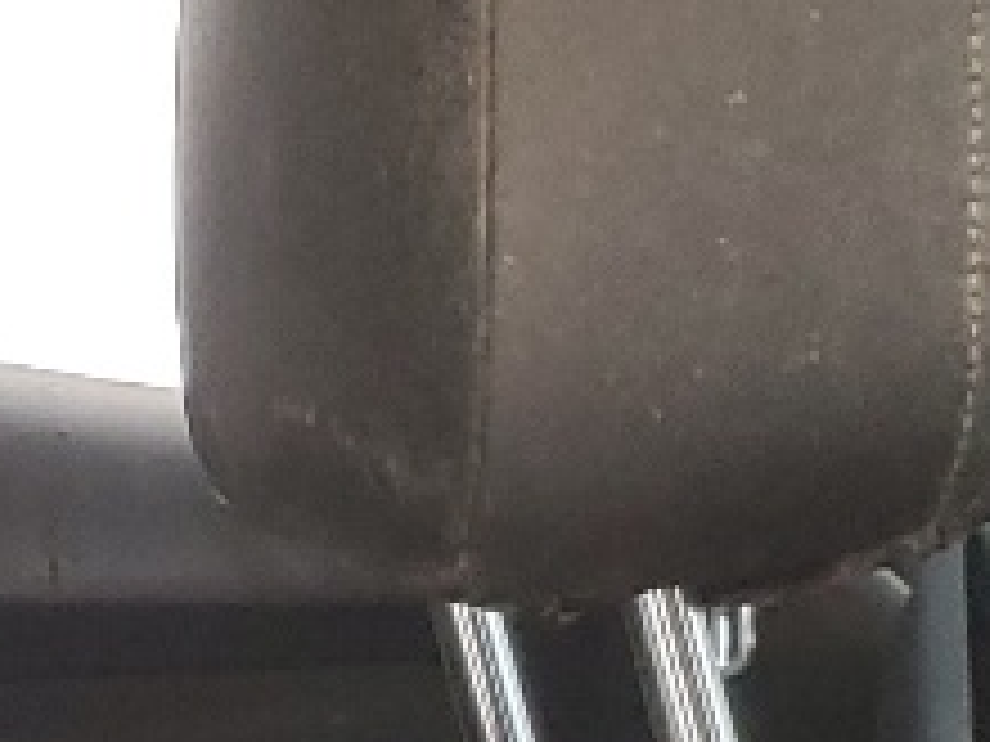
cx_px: -94
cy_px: 1547
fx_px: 5405
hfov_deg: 10.3
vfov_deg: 7.5
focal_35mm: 189
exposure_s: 1/60.2
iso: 118
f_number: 1.5
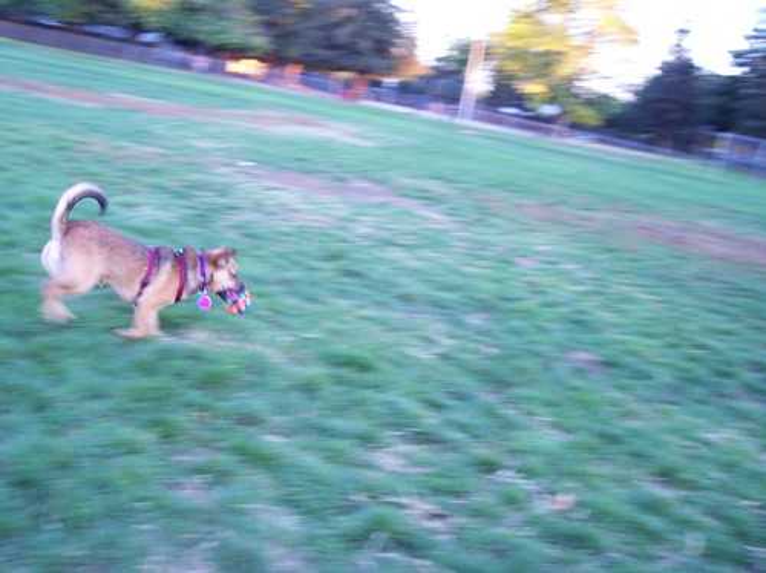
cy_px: 286
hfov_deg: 49.0
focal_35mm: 38
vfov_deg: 37.7
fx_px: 840
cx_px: 383
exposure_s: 1/45
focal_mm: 8
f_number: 2.8
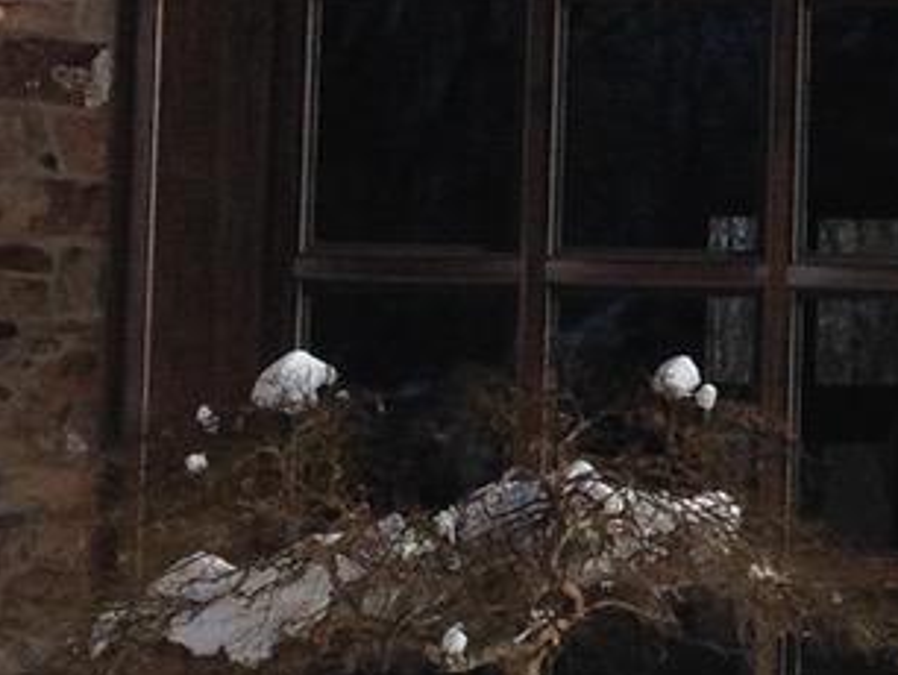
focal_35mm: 234
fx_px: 6075
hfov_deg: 8.2
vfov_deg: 6.3
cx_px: 1547
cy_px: 82
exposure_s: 1/2404
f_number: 2.4
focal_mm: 4.28
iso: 50
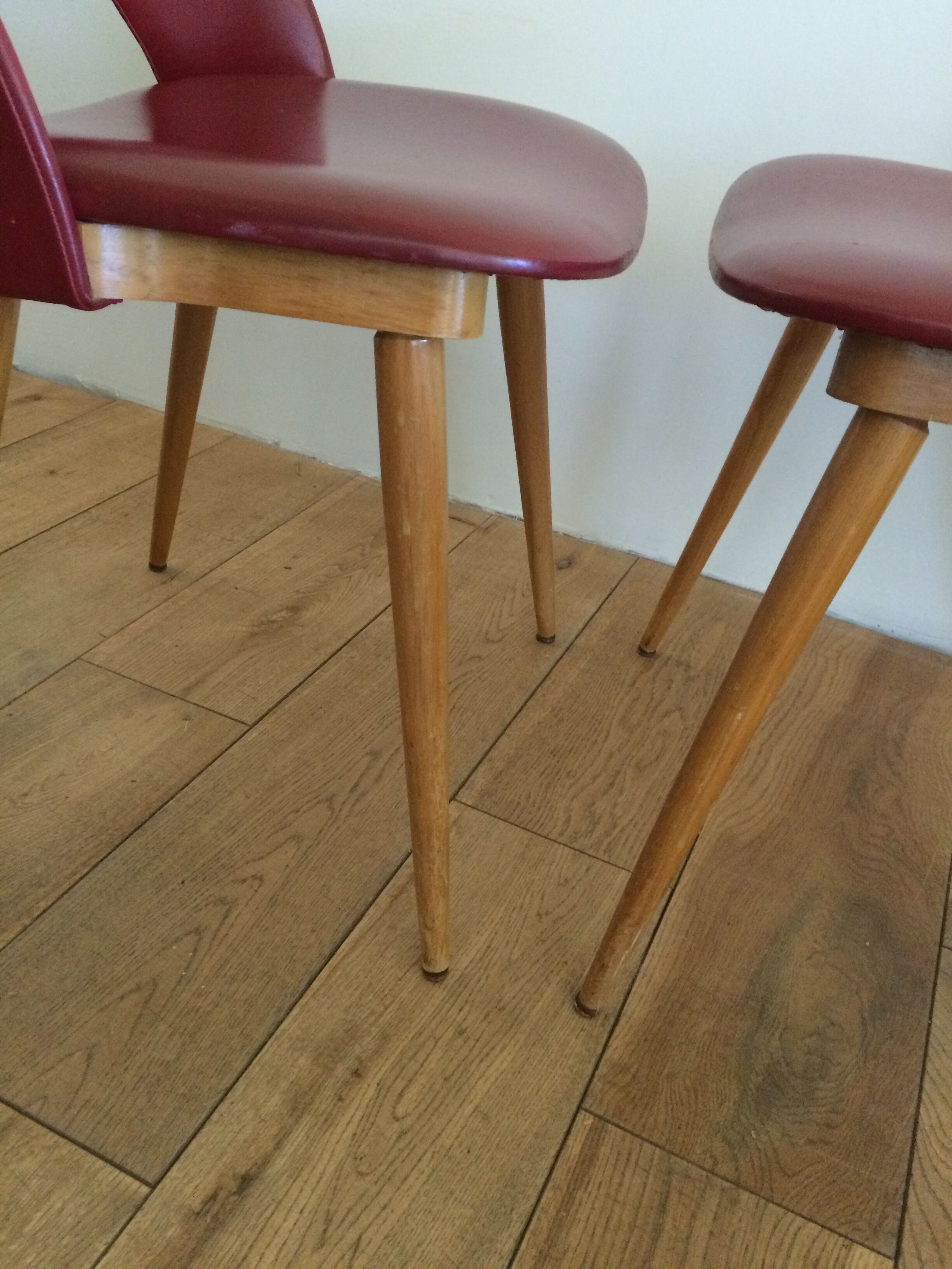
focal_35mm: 29
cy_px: 634
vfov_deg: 61.7
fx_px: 1063
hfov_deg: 48.2
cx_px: 476
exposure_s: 1/25
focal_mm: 4.15
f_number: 2.2
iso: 320
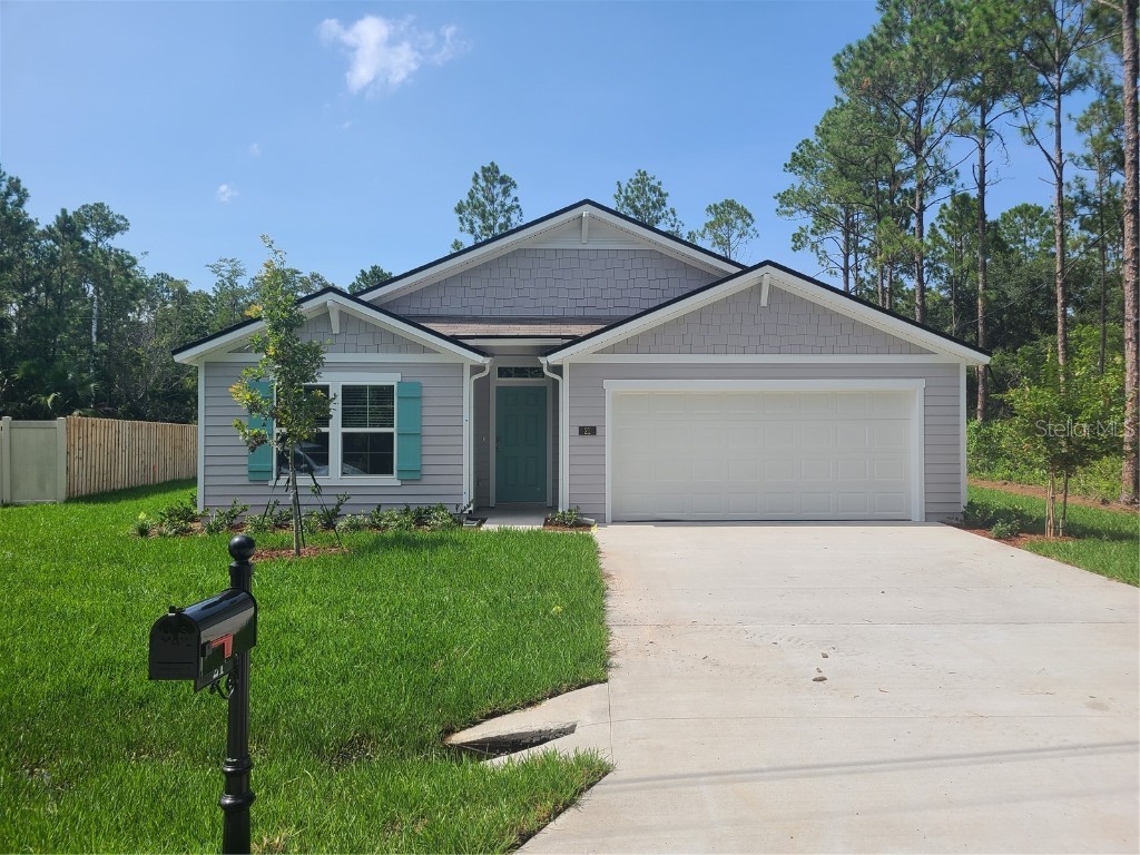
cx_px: 570
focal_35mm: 26
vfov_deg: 53.1
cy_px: 428
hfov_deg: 67.3
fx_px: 856
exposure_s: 1/2094
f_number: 1.8
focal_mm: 5.4
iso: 40
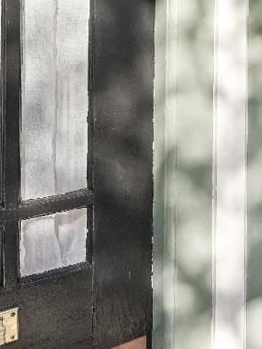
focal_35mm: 56
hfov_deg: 20.5
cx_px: 437
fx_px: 565
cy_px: 39
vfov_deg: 32.7
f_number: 8
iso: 110
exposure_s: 1/80
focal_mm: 15
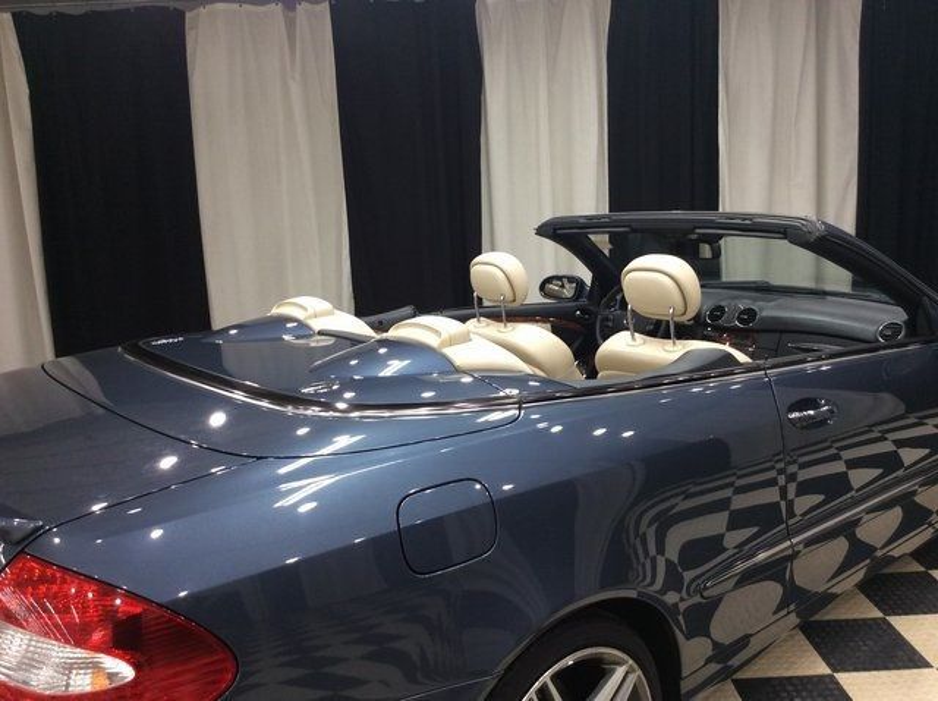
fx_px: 866
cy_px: 350
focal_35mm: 32
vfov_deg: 44.1
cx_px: 469
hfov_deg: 56.9
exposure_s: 1/24
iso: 50
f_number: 2.4
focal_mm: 3.3
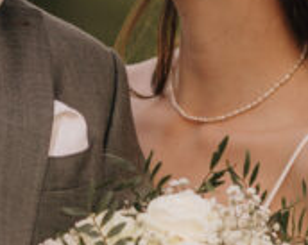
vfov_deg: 2.8
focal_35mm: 558
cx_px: 136
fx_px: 5078
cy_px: 317
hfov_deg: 3.5
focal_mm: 85
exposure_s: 1/640
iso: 320
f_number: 1.8
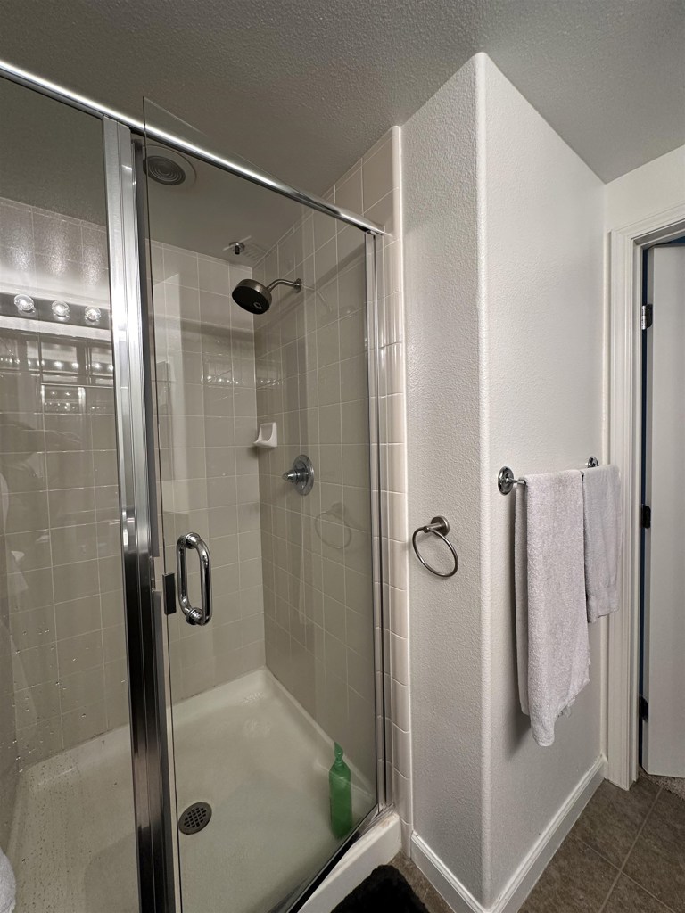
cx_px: 342
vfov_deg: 102.1
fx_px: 369
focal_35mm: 14
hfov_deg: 85.7
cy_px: 456
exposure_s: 1/60
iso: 160
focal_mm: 2.22
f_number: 2.2
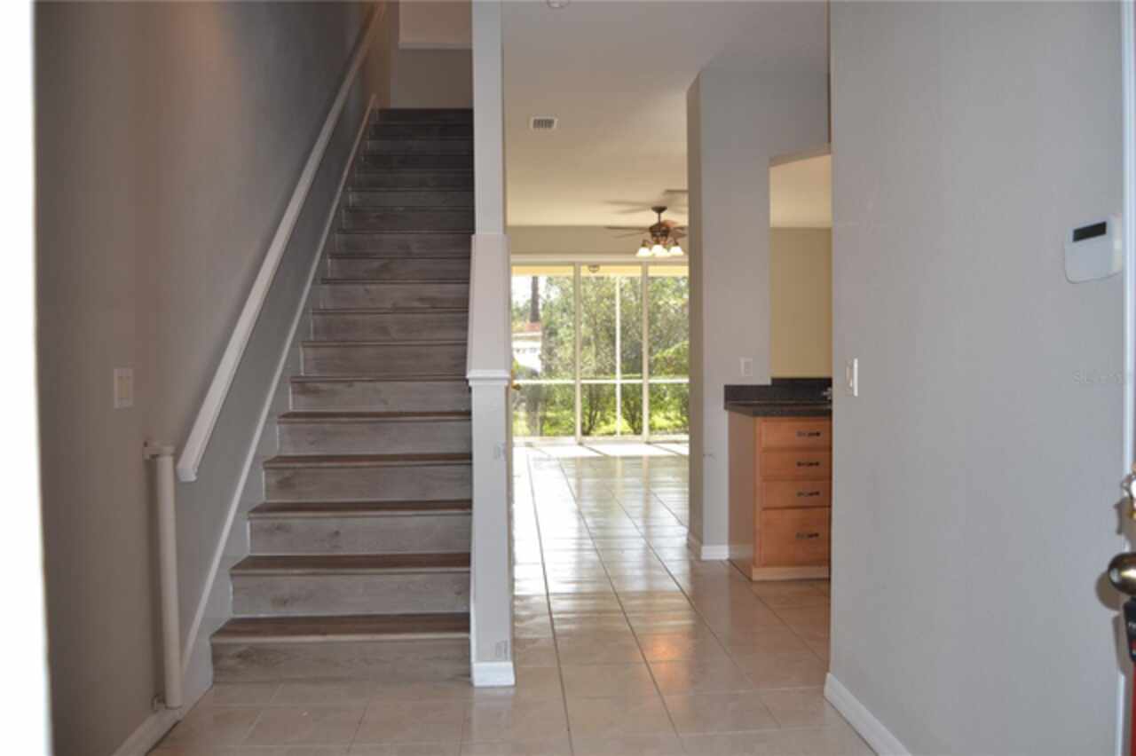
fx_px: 852
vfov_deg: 47.9
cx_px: 568
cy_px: 378
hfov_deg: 67.4
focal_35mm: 27
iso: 200
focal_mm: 18
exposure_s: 1/125
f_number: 4
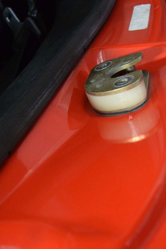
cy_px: 183
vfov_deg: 34.4
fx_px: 393
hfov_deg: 23.8
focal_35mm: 57
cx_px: 80
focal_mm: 21
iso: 2000
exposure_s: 1/60
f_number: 3.8
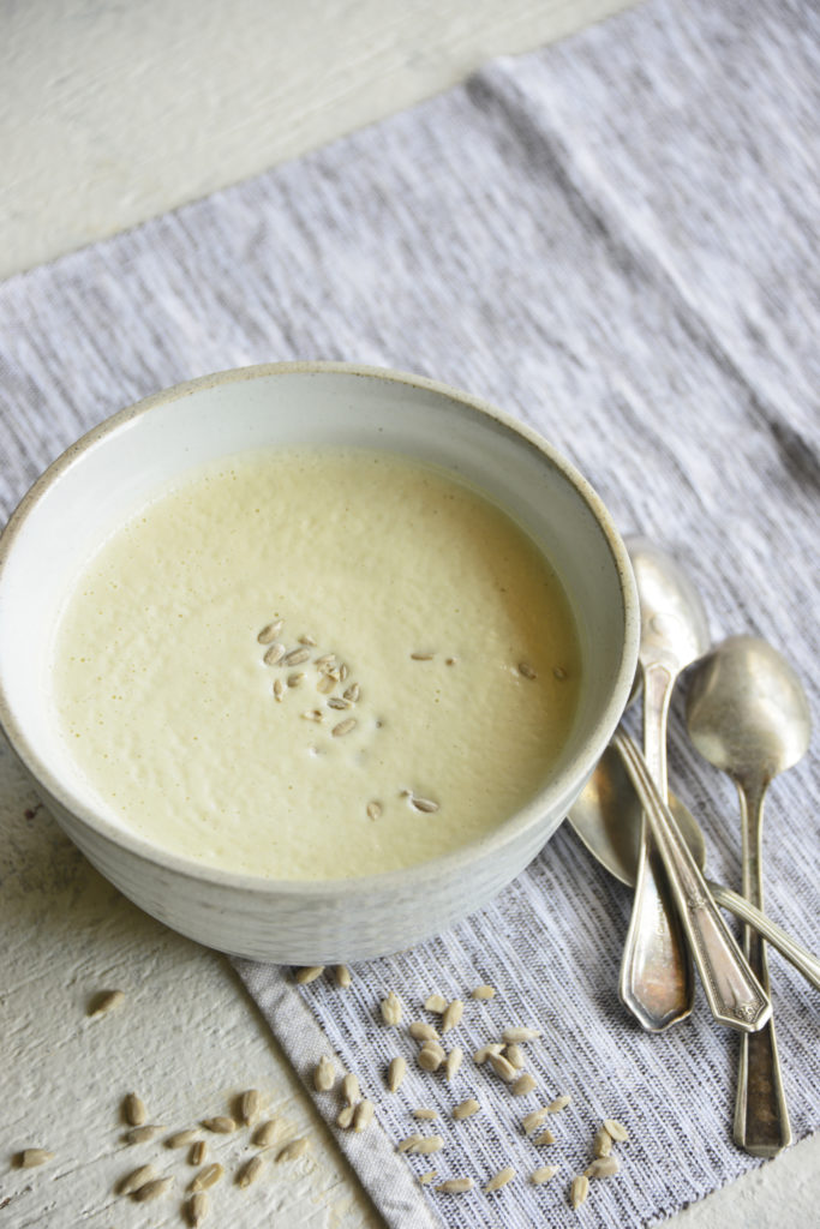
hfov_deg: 11.0
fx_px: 4269
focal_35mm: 125
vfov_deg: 16.4
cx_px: 410
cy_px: 614
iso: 400
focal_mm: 125
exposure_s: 1/80
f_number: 5.6
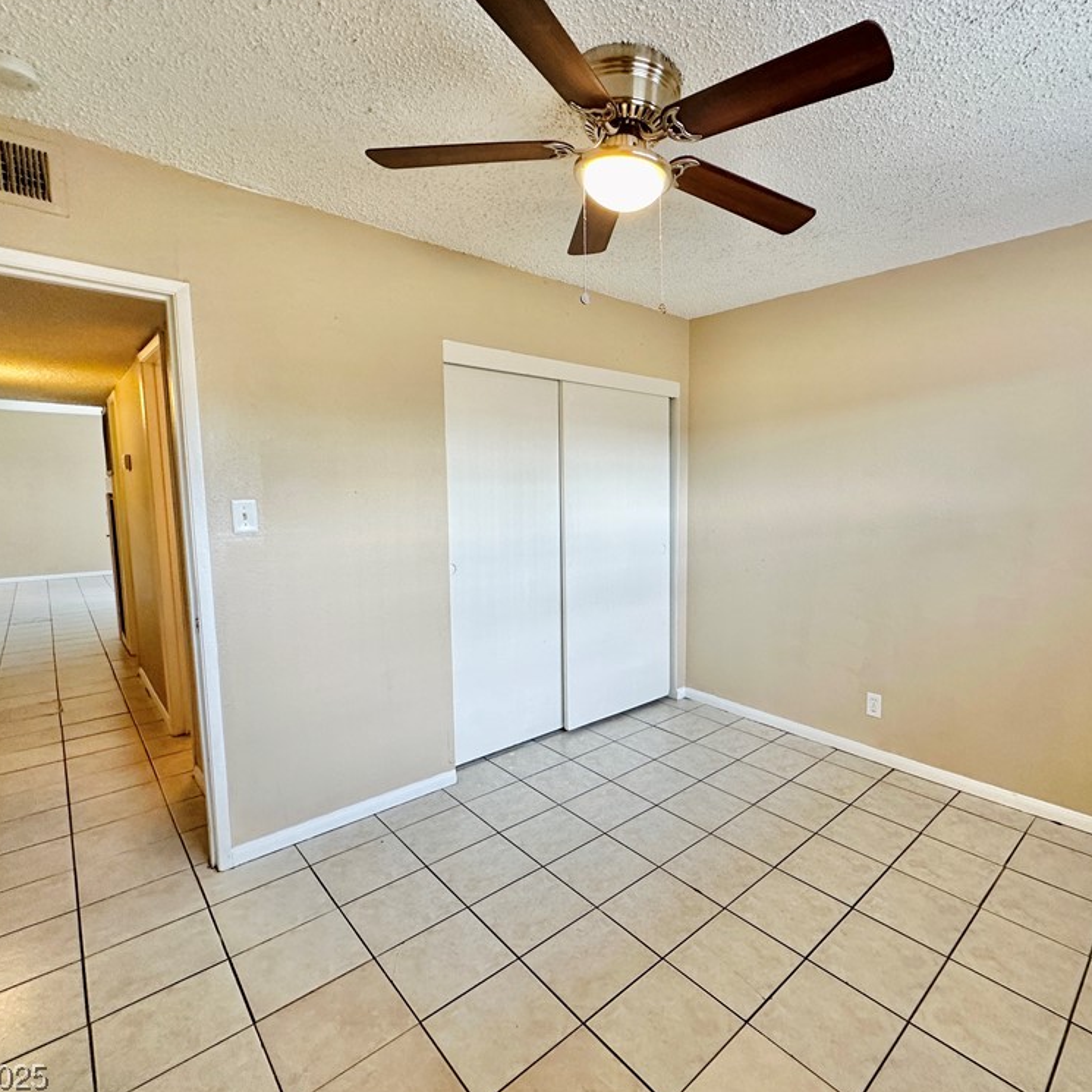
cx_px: 649
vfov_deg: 84.0
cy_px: 547
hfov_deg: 83.1
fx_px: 607
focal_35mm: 17
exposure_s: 1/120
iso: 200
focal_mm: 2.22
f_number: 2.2
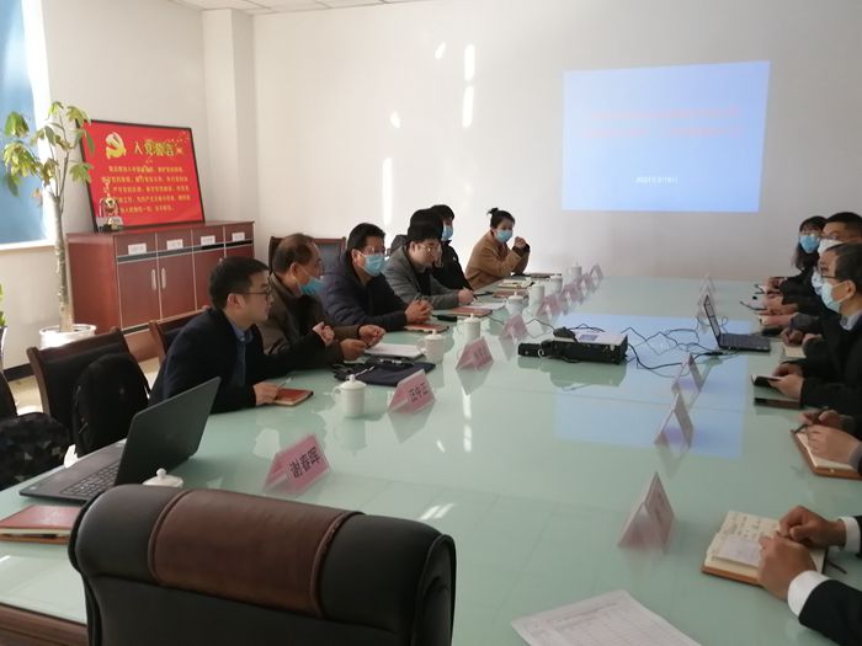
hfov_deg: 58.4
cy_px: 323
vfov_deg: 45.4
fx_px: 772
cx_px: 431
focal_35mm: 31
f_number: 1.8
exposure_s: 1/33.3
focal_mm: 3.62
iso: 125
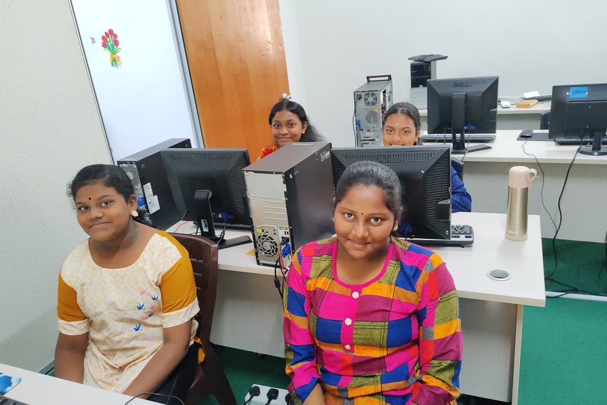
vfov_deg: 45.0
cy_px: 210
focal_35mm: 29
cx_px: 309
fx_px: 489
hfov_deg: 63.7
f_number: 1.9
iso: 3200
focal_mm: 6.12
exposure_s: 1/33
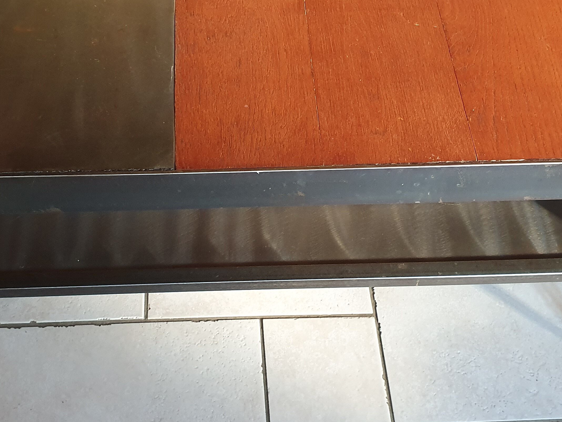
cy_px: 207
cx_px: 227
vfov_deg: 29.7
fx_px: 796
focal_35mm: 49
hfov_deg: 38.8
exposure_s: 1/50
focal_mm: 4.32
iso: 400
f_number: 2.4
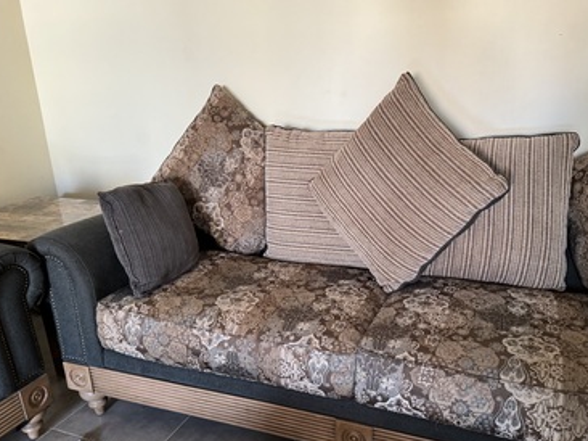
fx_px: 509
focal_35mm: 30
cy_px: 263
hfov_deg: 59.9
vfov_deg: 46.5
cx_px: 317
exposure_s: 1/60
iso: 400
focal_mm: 6.76
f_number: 1.78
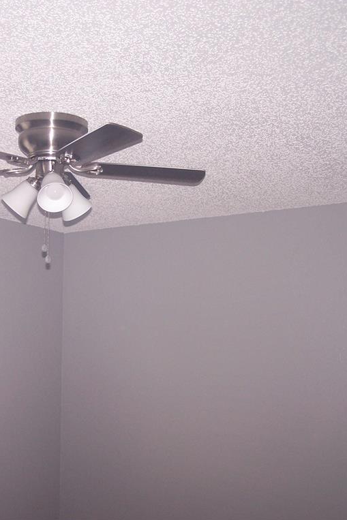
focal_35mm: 53
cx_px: 86
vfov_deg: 37.5
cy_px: 260
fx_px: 766
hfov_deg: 25.2
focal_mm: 6.3
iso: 80
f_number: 2.8
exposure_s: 1/60
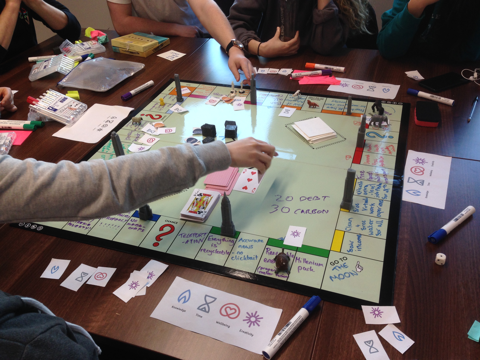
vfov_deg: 42.9
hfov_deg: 55.4
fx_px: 458
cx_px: 240
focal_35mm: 33
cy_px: 180
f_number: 2.4
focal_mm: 4.12
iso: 64
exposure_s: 1/60
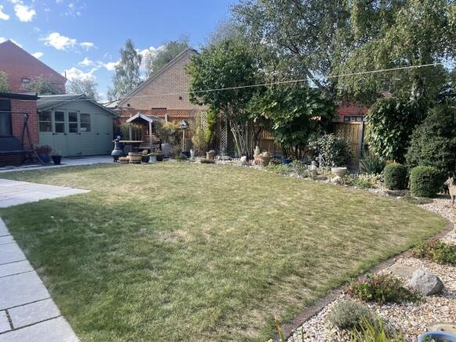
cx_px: 228
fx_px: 342
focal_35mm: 26
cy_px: 171
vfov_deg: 53.0
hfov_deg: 67.3
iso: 32
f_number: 1.6
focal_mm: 4.2
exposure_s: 1/590
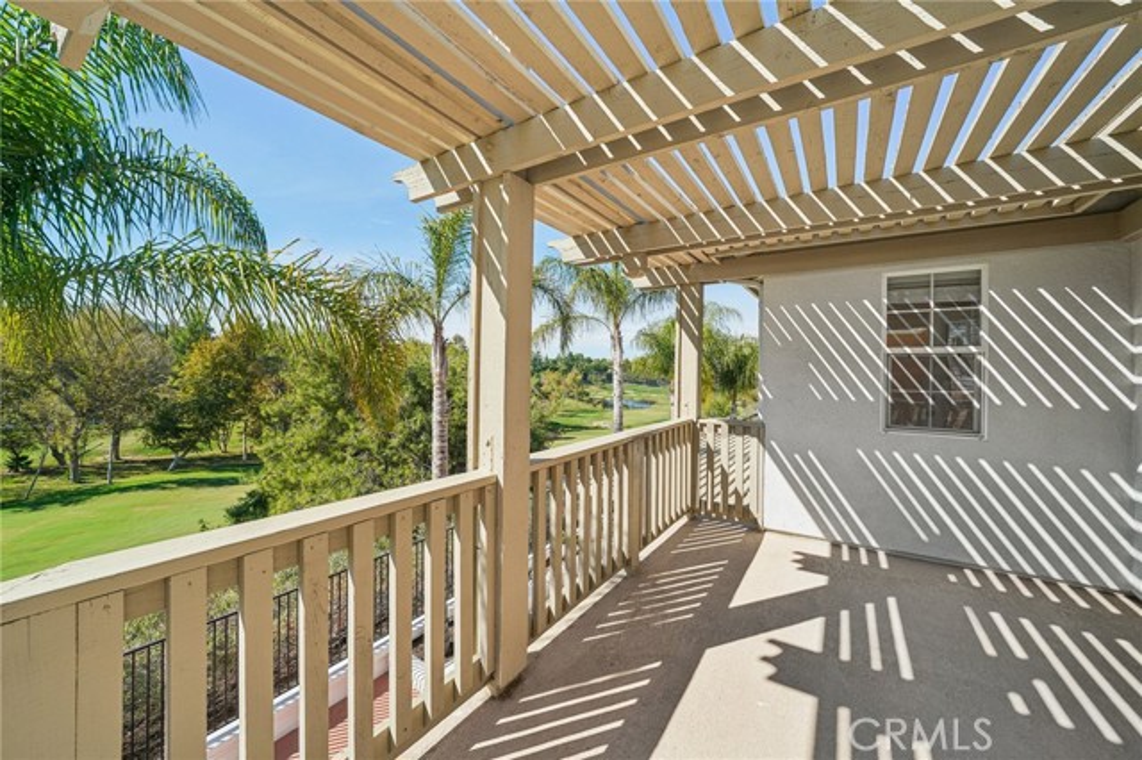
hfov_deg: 108.4
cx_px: 571
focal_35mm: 13
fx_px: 412
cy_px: 380
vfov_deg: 85.4
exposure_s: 1/250
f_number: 8
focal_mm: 13
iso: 100
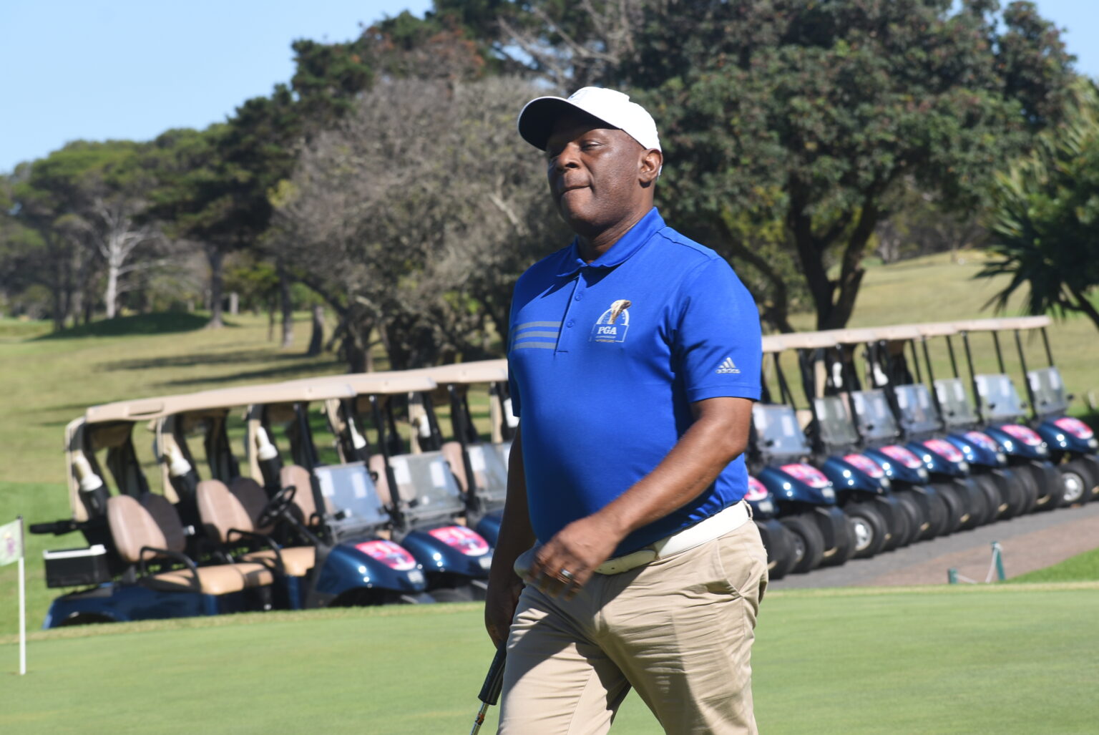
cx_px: 550
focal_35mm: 174
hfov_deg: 11.8
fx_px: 5316
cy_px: 368
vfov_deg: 7.9
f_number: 9
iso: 100
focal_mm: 116
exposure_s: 1/200
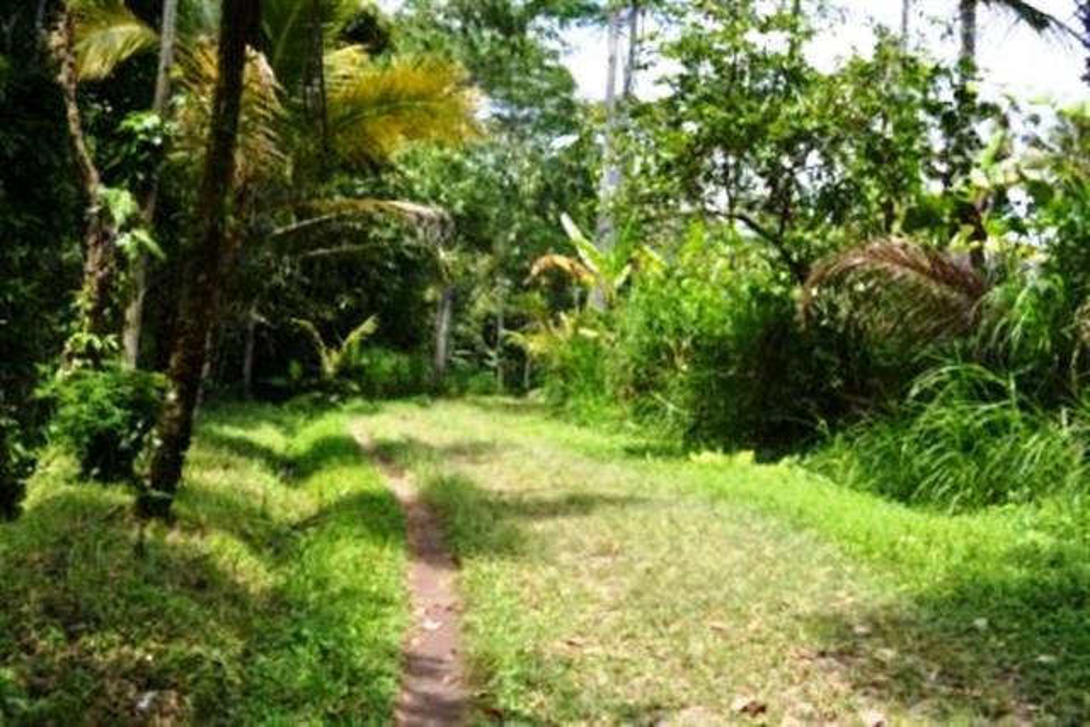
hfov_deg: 46.4
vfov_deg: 31.9
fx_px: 1272
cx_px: 545
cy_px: 364
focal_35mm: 42
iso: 100
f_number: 6.3
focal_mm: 28
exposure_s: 1/160
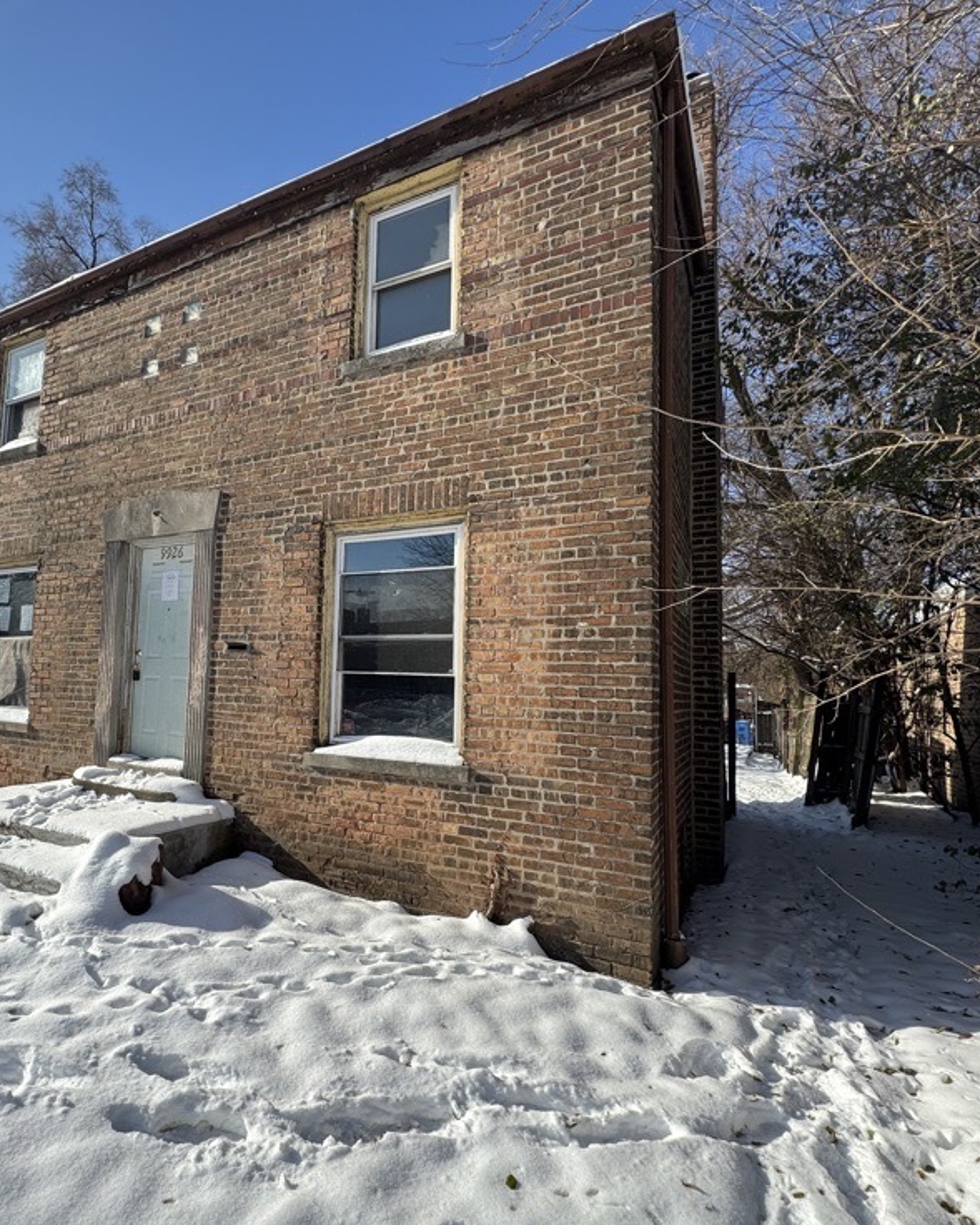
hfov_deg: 69.3
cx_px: 344
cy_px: 624
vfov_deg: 83.3
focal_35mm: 19
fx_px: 689
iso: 50
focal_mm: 2.22
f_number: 2.2
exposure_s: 1/1567
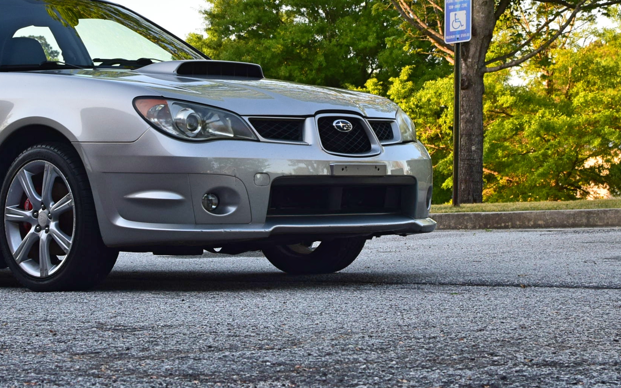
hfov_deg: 21.4
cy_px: 145
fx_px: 1640
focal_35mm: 97
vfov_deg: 13.5
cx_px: 211
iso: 400
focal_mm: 35
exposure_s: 1/125
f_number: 9
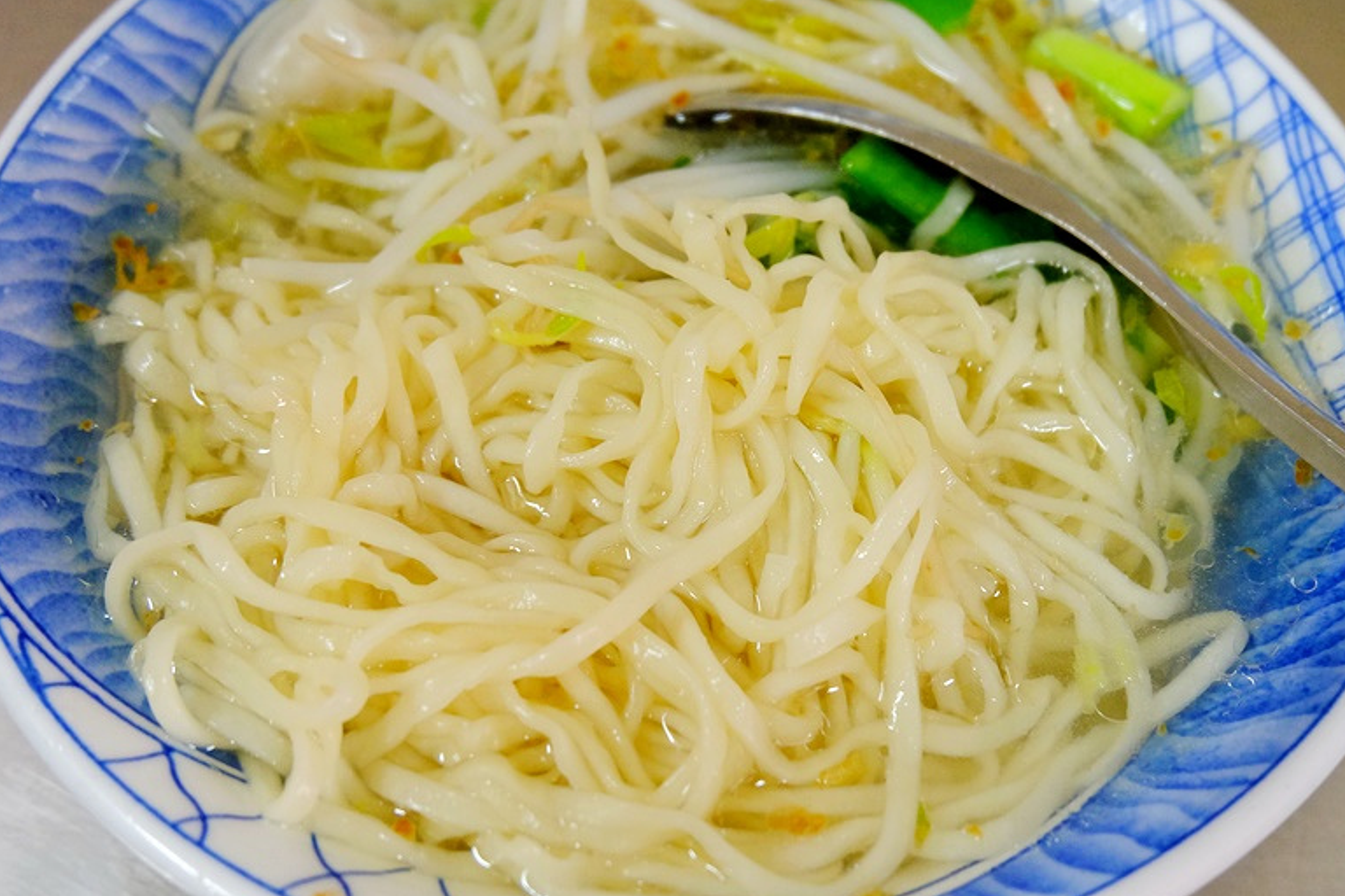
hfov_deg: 44.4
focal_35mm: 44
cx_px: 746
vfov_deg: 30.5
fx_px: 1644
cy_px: 438
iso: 2000
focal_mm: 22.2
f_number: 4.5
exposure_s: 1/60
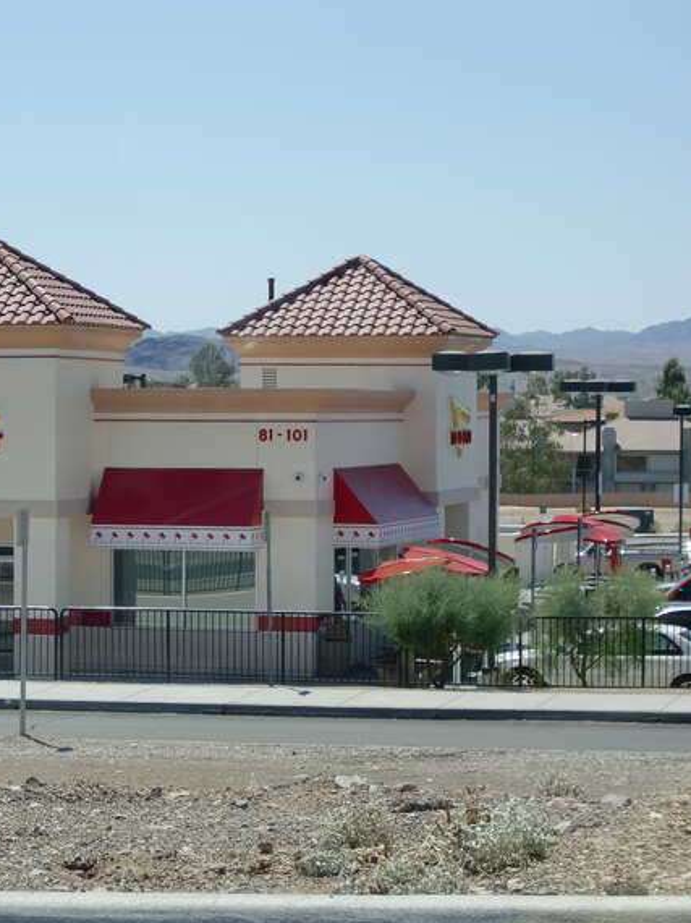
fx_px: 3196
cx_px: 86
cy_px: 462
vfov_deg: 16.4
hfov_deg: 12.3
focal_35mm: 120
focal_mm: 15.7
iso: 64
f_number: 4.8
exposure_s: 1/500
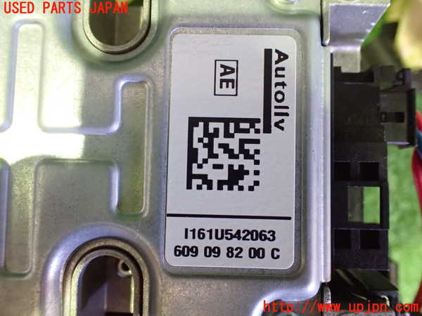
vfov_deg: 46.8
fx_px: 366
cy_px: 158
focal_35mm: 30
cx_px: 211
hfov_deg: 60.0
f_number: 2.3
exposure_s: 1/30
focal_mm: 5.4
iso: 1250
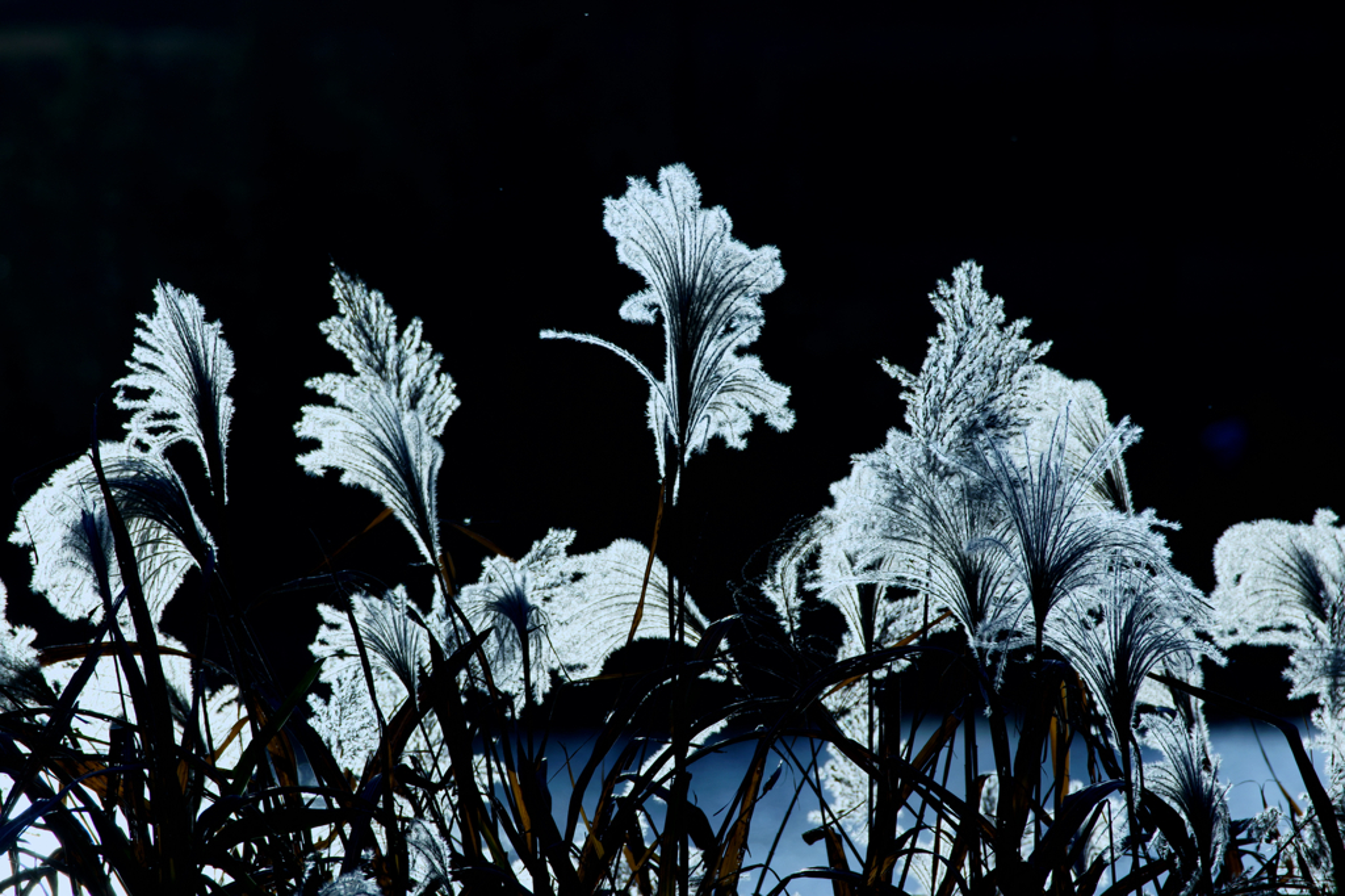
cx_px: 672
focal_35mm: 450
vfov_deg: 3.1
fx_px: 16806
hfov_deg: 4.6
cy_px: 448
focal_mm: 300
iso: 100
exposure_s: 1/500
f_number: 8
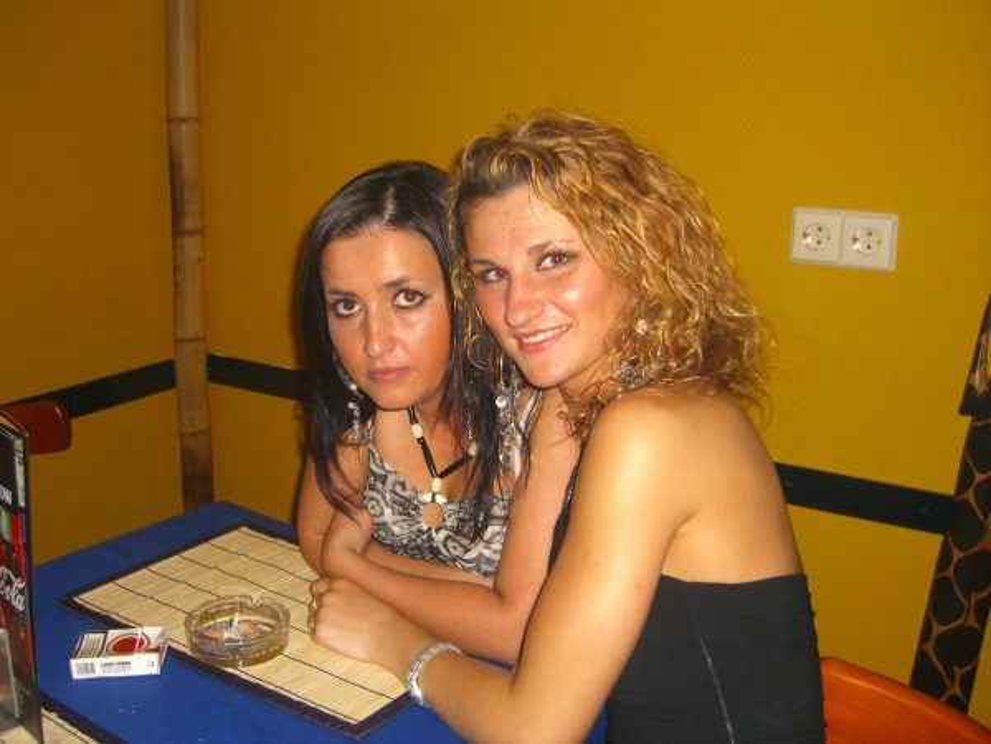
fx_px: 1088
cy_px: 372
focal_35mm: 38
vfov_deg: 37.7
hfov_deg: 49.0
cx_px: 496
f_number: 2.8
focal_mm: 7.9
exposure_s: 1/60
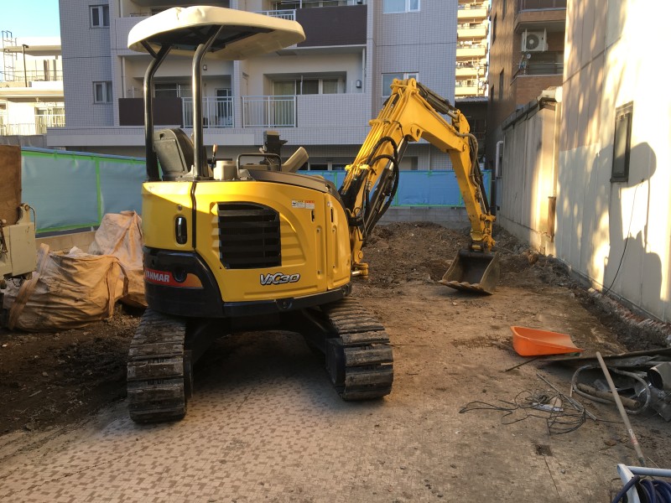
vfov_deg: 48.2
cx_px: 336
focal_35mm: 29
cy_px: 252
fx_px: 562
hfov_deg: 61.7
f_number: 2.2
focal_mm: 4.15
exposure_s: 1/231
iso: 25
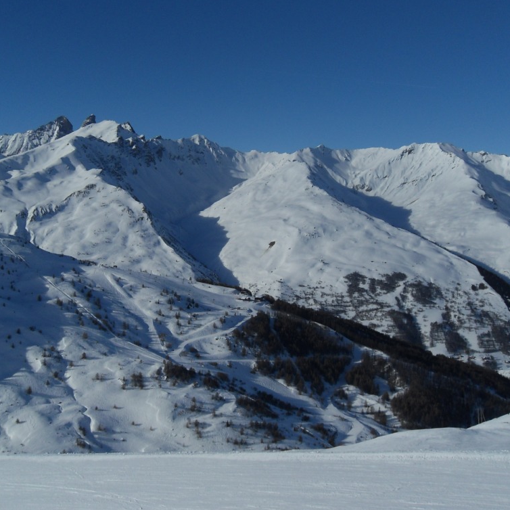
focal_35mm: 42
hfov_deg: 40.0
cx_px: 248
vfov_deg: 40.0
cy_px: 254
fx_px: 700
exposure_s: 1/750
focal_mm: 6.3
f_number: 8.2
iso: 80
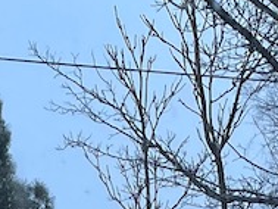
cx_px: -72
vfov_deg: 7.5
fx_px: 1414
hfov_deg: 11.0
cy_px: 617
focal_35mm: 176
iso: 64
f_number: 1.6
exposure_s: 1/120
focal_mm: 4.2
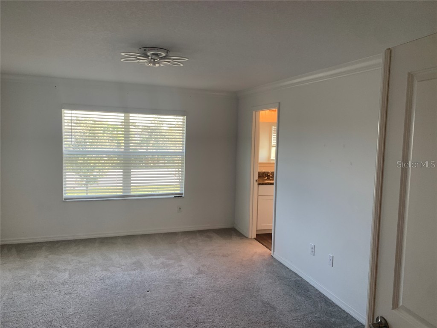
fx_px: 328
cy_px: 164
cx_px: 218
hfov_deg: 67.3
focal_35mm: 26
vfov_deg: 53.1
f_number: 1.8
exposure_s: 1/120
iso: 64
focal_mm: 4.25
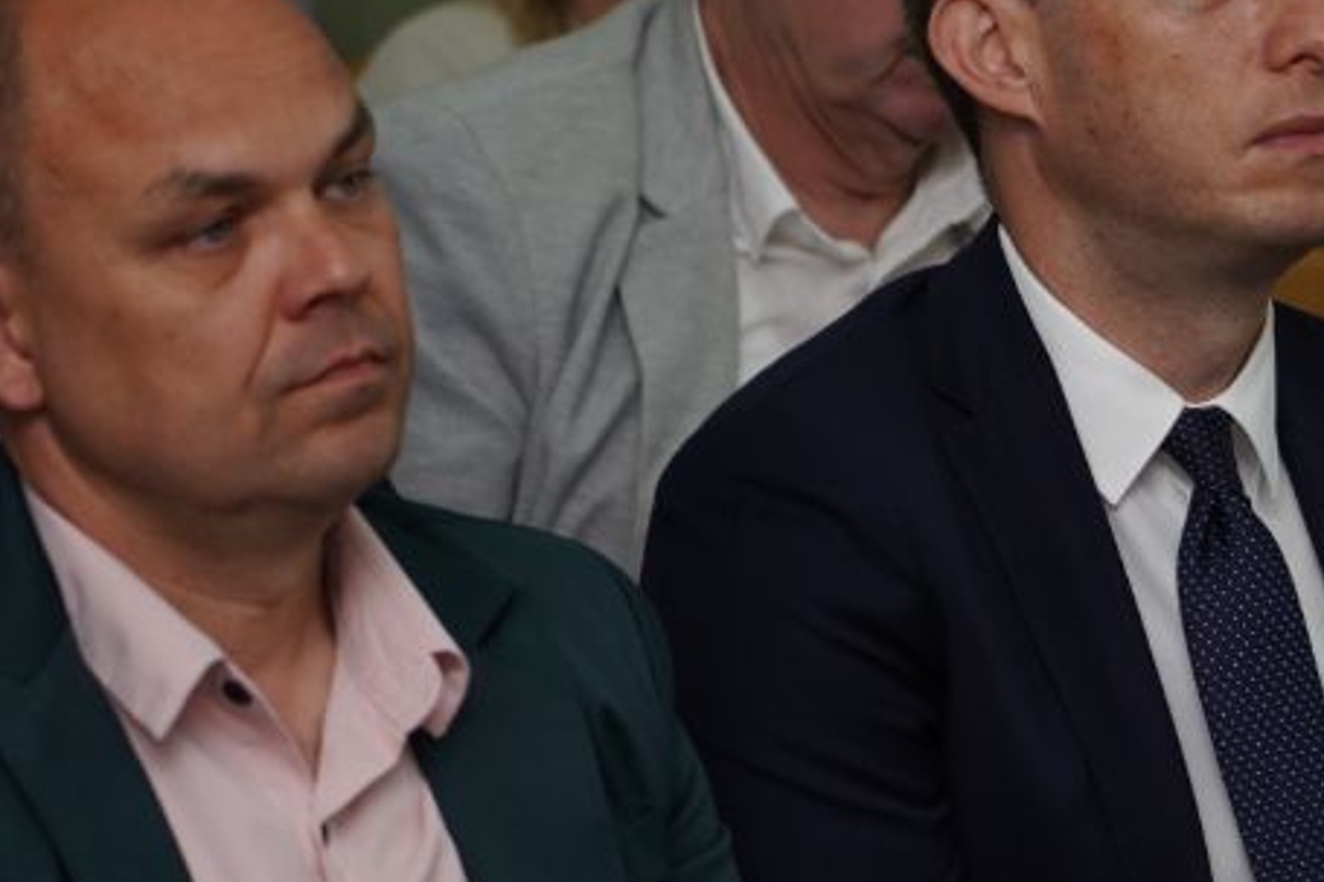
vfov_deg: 4.6
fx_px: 11029
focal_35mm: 300
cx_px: 1286
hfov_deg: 6.8
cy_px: 531
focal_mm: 105
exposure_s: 1/100
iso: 160
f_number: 4
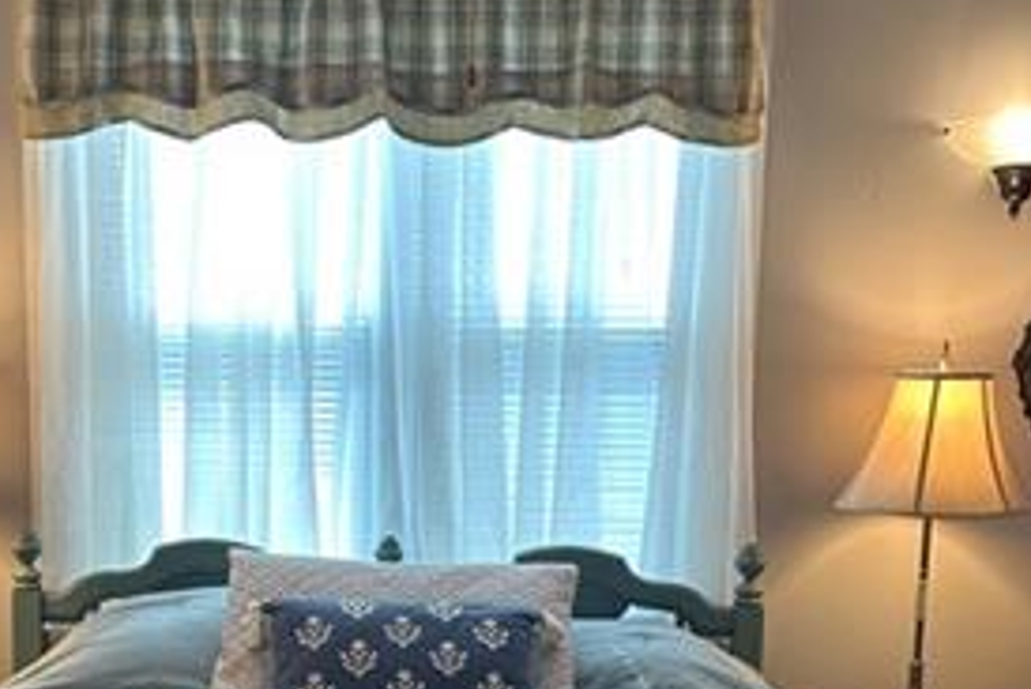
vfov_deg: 18.8
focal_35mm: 70
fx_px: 2006
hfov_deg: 28.7
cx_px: 403
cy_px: 742
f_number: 1.78
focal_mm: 6.86
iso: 125
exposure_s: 1/120
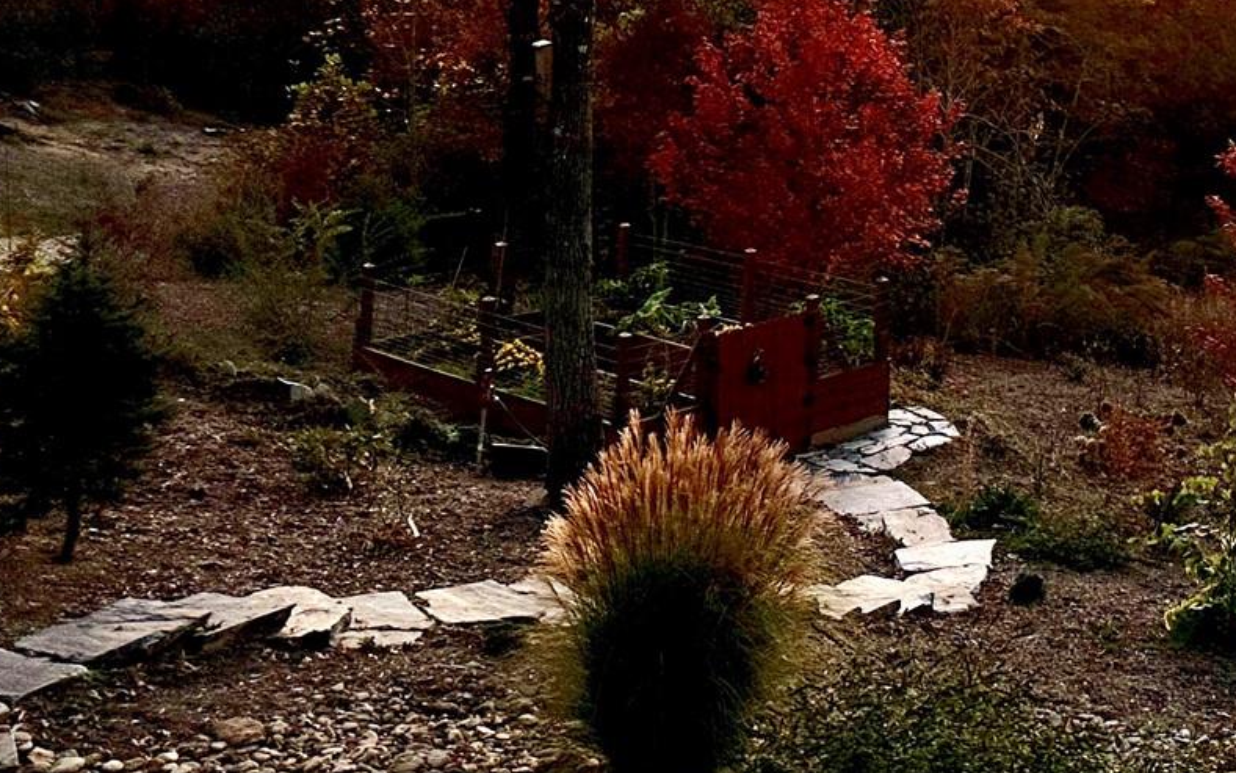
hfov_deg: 27.8
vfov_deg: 18.1
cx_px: 1430
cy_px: -292
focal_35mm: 66
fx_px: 2223
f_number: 1.78
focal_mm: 6.86
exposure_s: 1/129
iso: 64
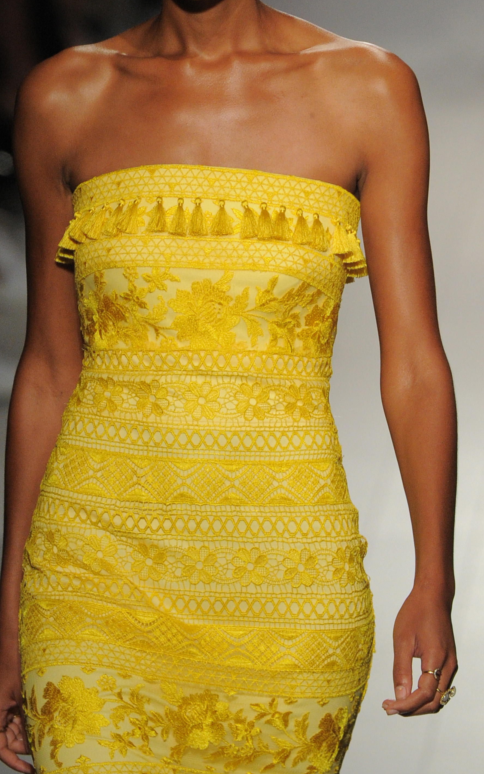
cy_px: 227
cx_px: 194
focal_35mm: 488
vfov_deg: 4.3
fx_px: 10299
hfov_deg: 2.7
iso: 2500
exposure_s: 1/500
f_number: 5.6
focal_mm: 320
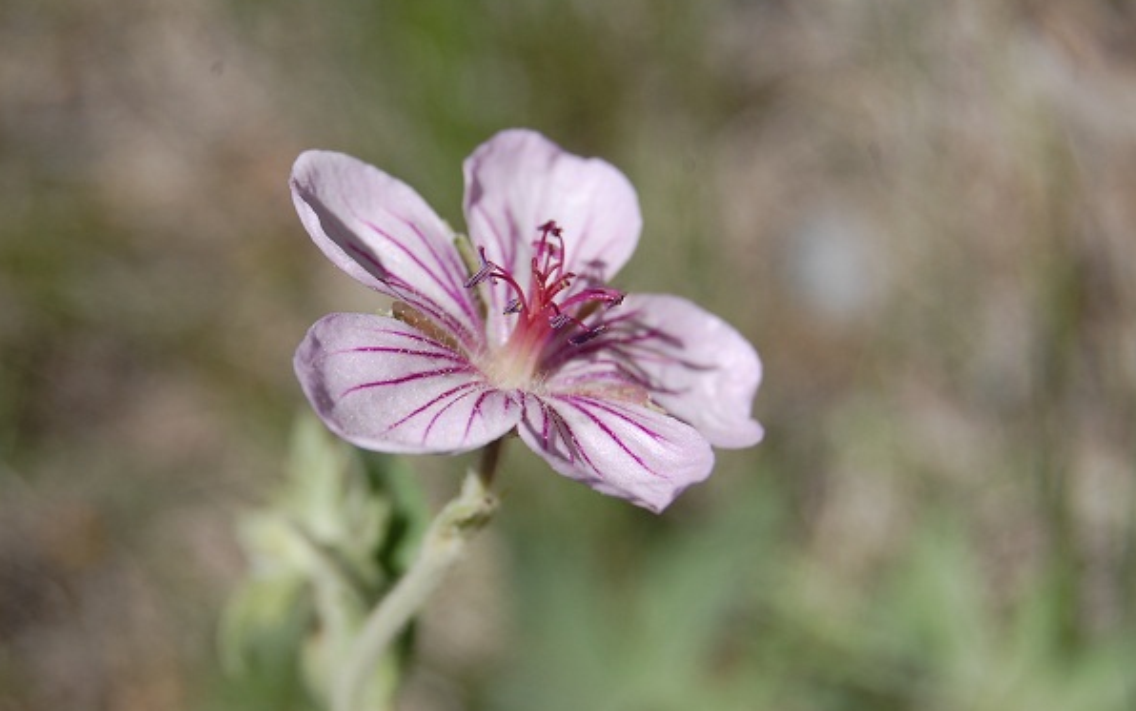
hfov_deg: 24.5
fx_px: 2617
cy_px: 353
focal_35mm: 85
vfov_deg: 15.5
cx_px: 566
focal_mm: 55
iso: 200
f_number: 8
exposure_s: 1/500
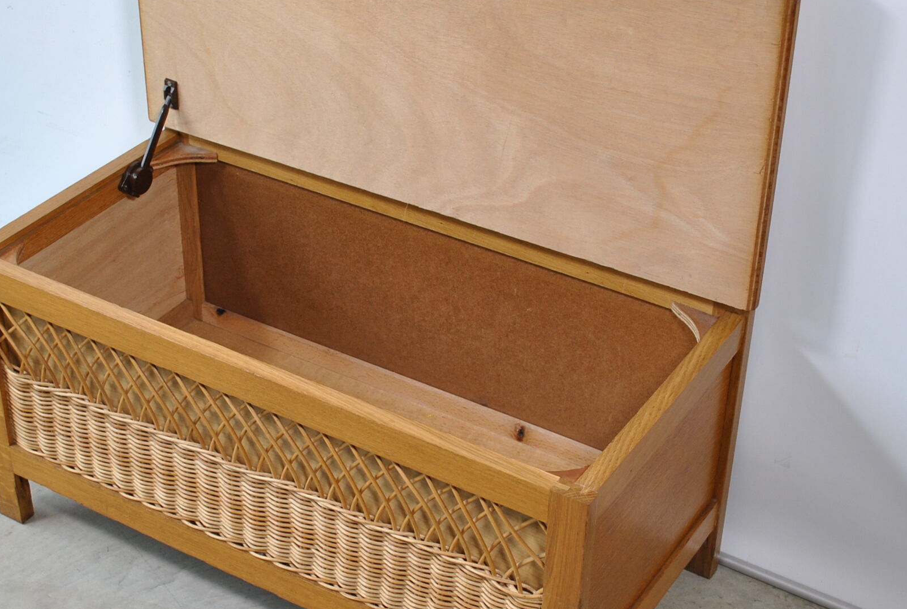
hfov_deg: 30.9
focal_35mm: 65
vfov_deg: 21.0
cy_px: 316
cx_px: 426
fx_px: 1641
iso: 200
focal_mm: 24
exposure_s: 1/40
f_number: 5
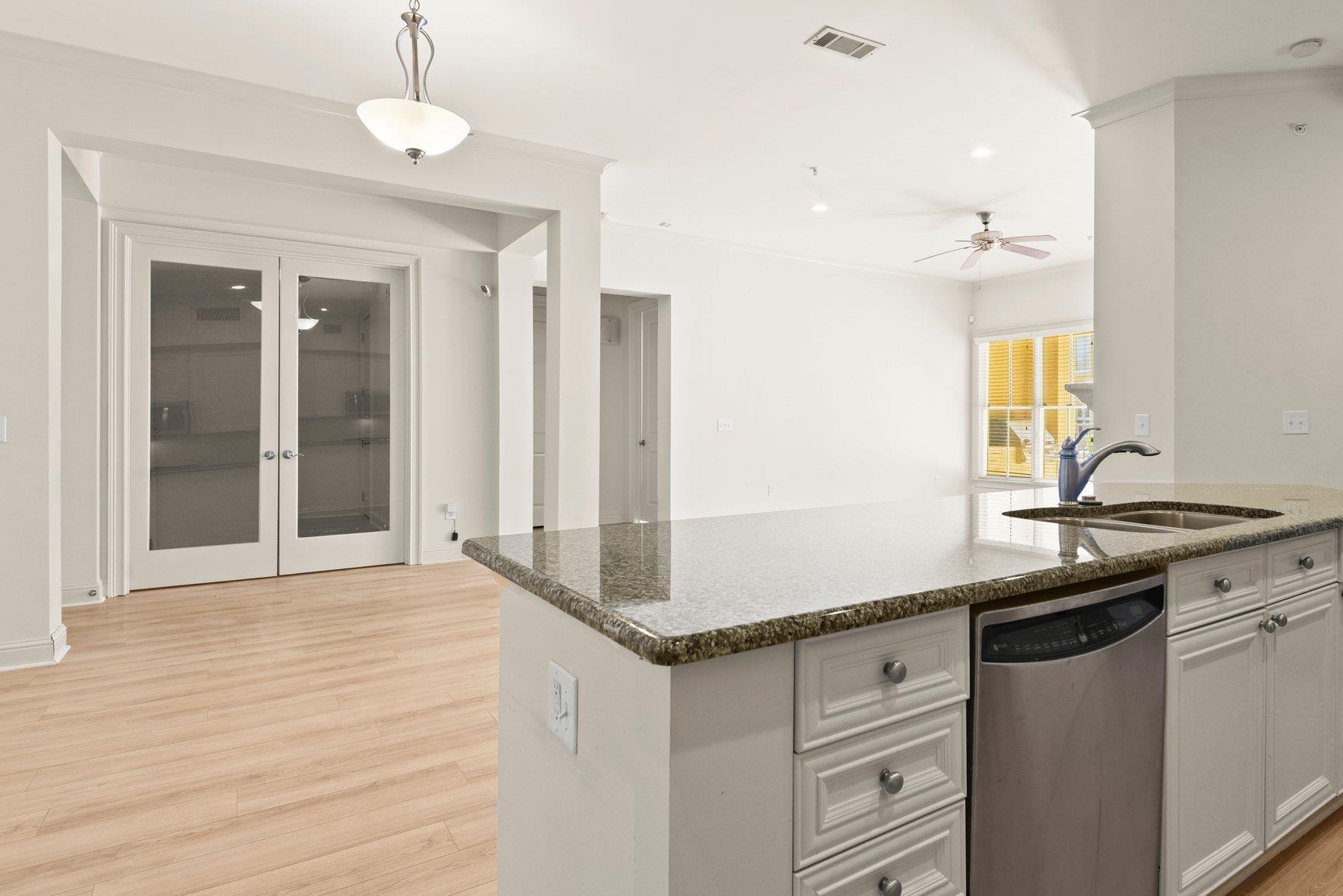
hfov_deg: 86.2
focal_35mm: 19
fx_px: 709
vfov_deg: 64.6
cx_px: 778
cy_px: 433
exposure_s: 1/2
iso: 320
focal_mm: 16
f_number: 10
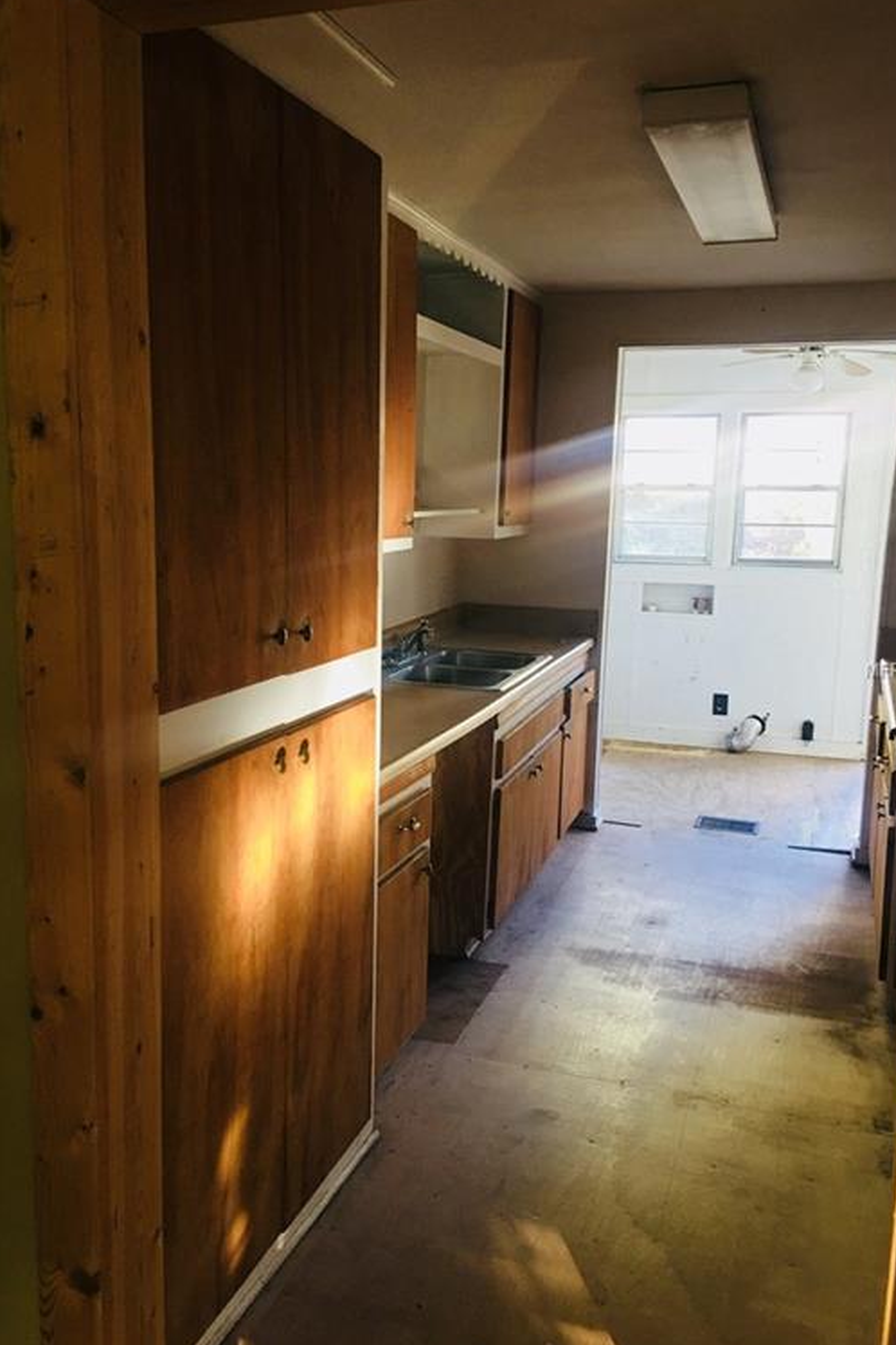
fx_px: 1157
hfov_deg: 42.3
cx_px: 428
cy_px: 672
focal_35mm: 31
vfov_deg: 60.3
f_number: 2.2
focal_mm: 4.15
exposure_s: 1/15
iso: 50
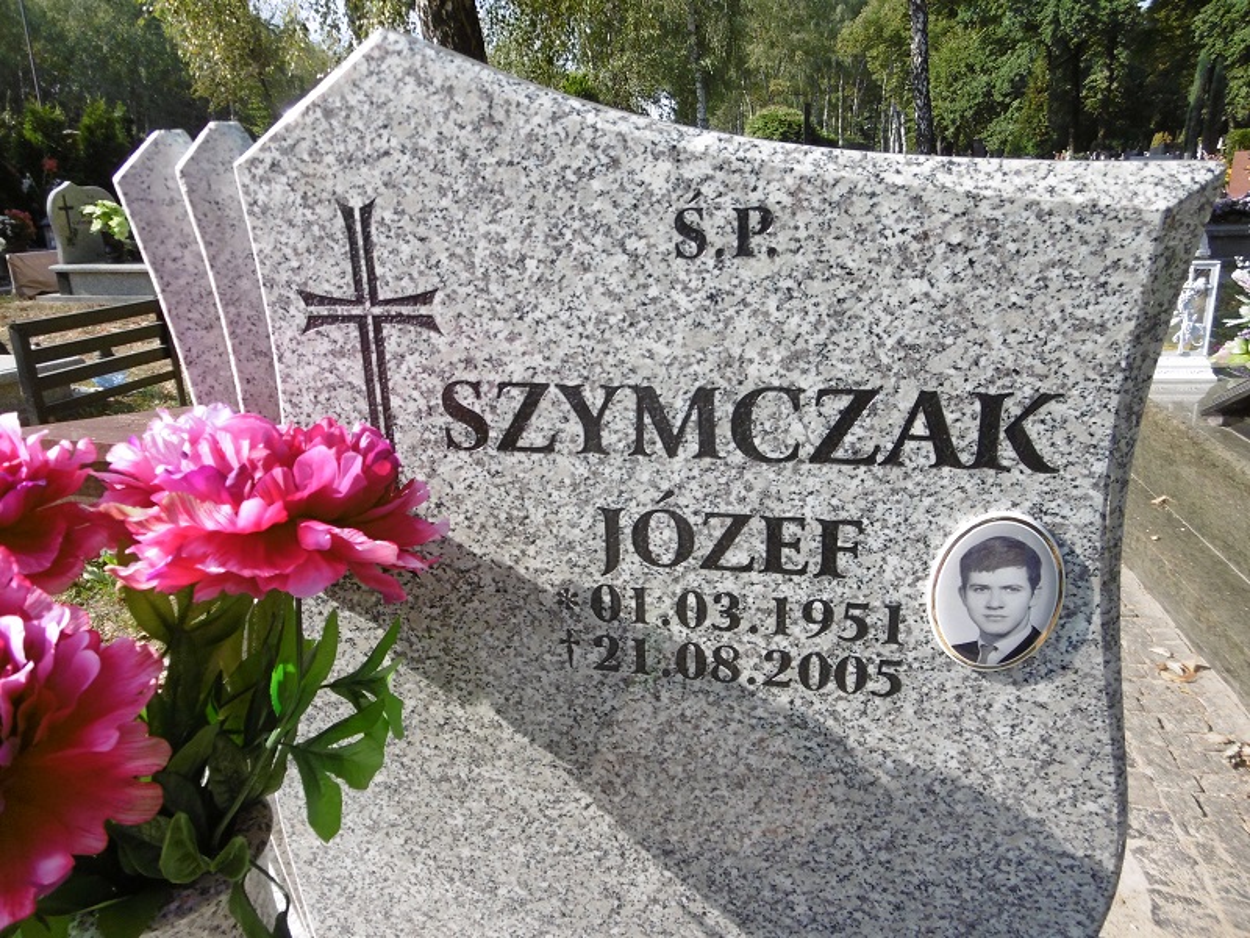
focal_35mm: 24
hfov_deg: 71.6
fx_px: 867
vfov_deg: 56.8
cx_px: 625
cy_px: 469
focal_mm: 4.3
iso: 100
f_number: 3.1
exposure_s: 1/640
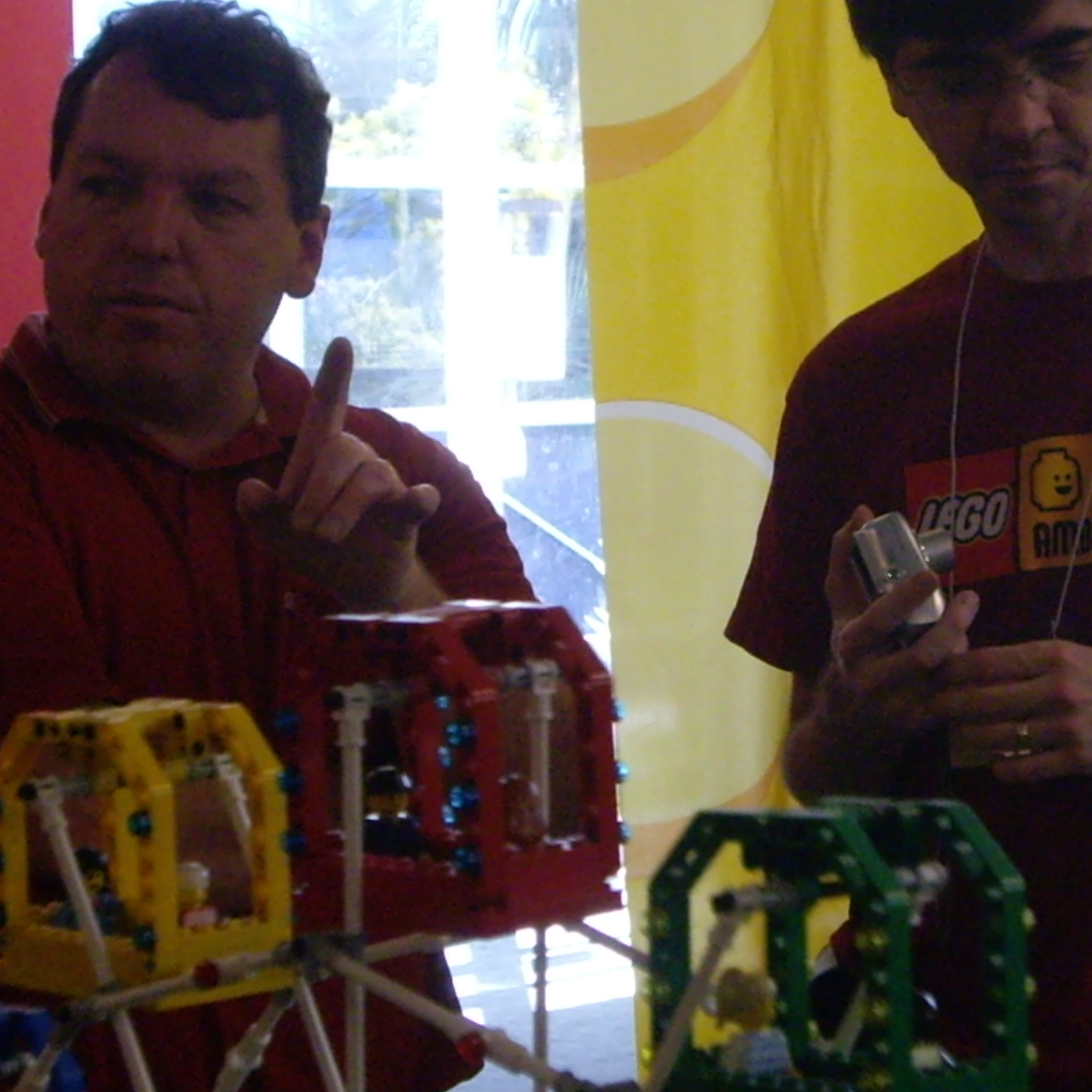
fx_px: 4033
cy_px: 493
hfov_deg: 15.3
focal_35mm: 113
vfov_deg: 15.4
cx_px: 823
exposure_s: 1/125
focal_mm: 10.7
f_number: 3.6
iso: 400
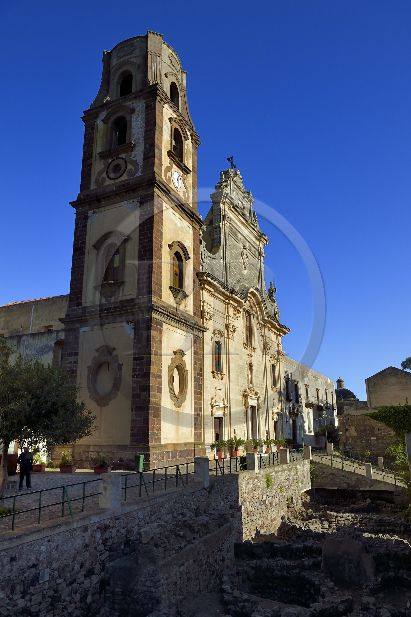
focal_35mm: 27
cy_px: 308
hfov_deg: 47.9
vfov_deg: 67.4
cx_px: 206
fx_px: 463
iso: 200
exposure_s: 1/250
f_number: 13
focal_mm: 27
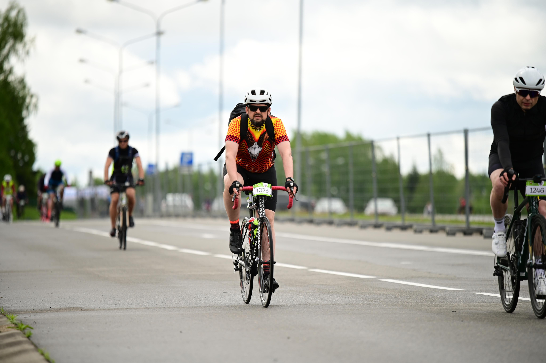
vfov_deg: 6.9
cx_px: 273
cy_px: 182
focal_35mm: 200
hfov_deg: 10.3
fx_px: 3032
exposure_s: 1/1600
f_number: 2.8
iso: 200
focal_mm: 200
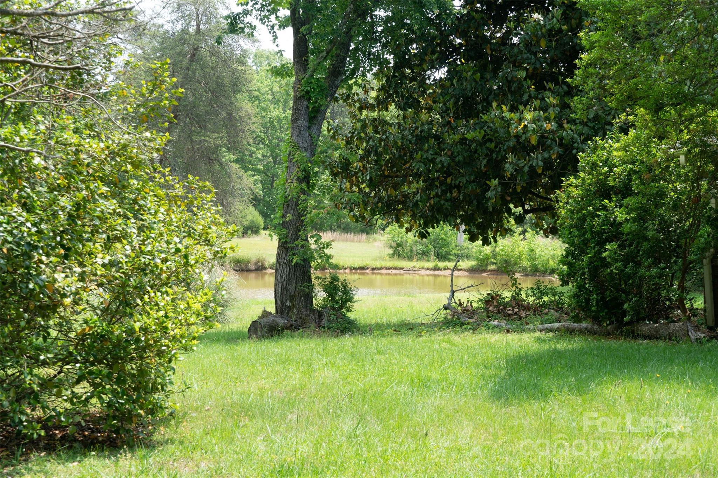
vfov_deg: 25.1
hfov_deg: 36.9
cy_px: 239
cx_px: 359
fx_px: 1077
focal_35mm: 54
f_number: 7.1
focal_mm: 36
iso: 100
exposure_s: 1/80
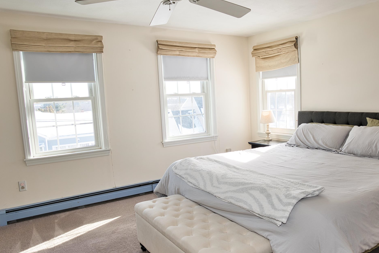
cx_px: 233
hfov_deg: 64.7
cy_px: 136
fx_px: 295
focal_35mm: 28
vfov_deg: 46.4
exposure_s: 1/60
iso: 100
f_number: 4
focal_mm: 17
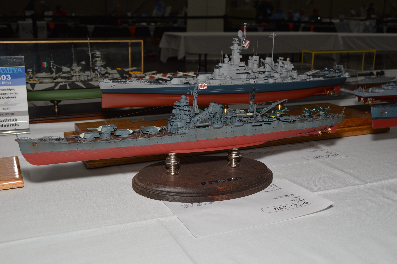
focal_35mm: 42
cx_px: 198
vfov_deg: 31.8
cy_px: 132
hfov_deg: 46.4
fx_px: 463
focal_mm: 28
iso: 110
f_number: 8
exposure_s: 1/60
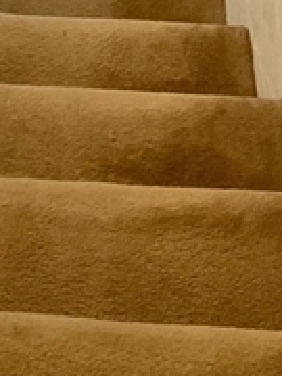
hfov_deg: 11.7
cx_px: -58
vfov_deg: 13.9
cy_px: -328
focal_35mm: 124
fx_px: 1347
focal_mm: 3
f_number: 1.8
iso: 200
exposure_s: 1/40
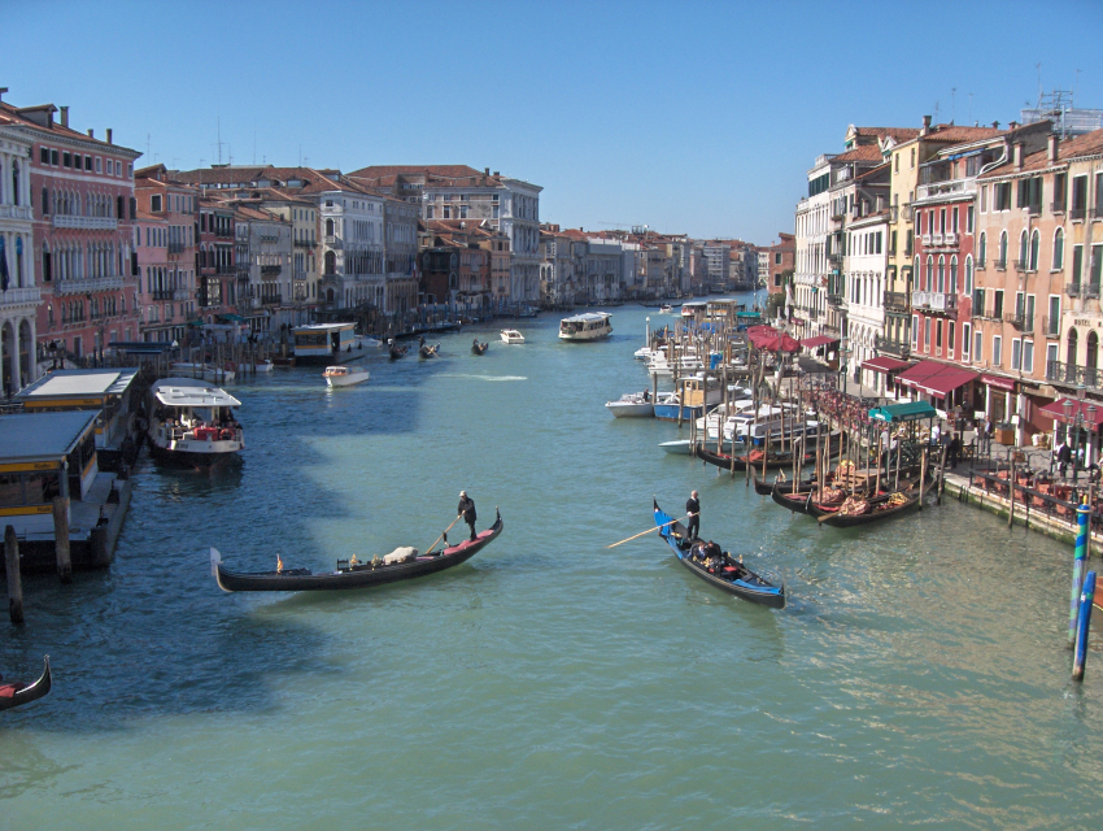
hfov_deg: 47.8
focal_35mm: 39
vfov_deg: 36.9
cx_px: 552
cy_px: 416
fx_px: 1244
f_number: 4.8
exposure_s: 1/645
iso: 100
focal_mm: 8
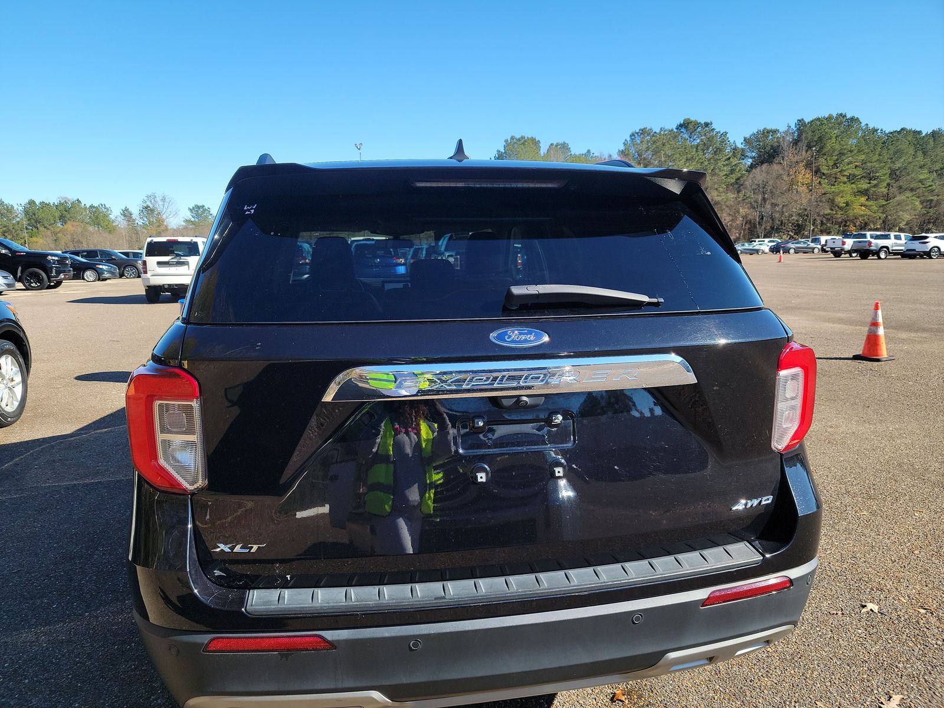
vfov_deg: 56.8
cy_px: 354
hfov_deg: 71.6
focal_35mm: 24
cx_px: 472
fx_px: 654
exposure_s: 1/381
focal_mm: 6.7
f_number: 1.8
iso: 50
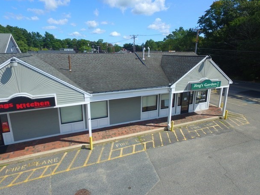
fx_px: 158
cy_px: 93
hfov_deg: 79.0
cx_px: 127
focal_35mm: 21
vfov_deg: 63.4
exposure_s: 1/108
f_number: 2.8
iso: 100
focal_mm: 3.61
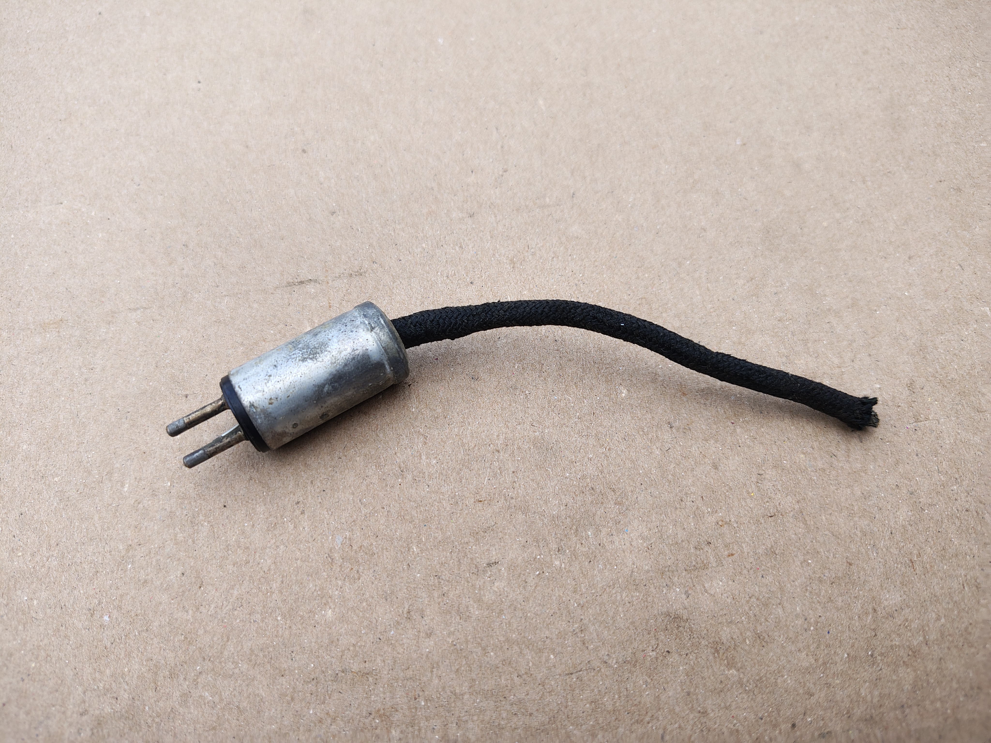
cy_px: 372
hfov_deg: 71.6
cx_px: 496
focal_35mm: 24
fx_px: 687
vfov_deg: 56.8
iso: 100
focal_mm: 5.56
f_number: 1.8
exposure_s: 1/655
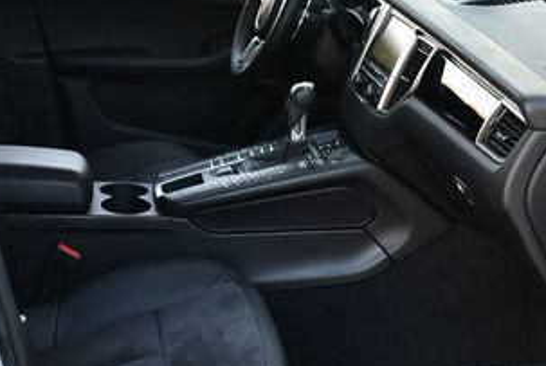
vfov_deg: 18.0
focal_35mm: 76
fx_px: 1154
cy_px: 242
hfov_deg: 26.5
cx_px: 202
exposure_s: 1/250
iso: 560
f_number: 3.5
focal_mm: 18
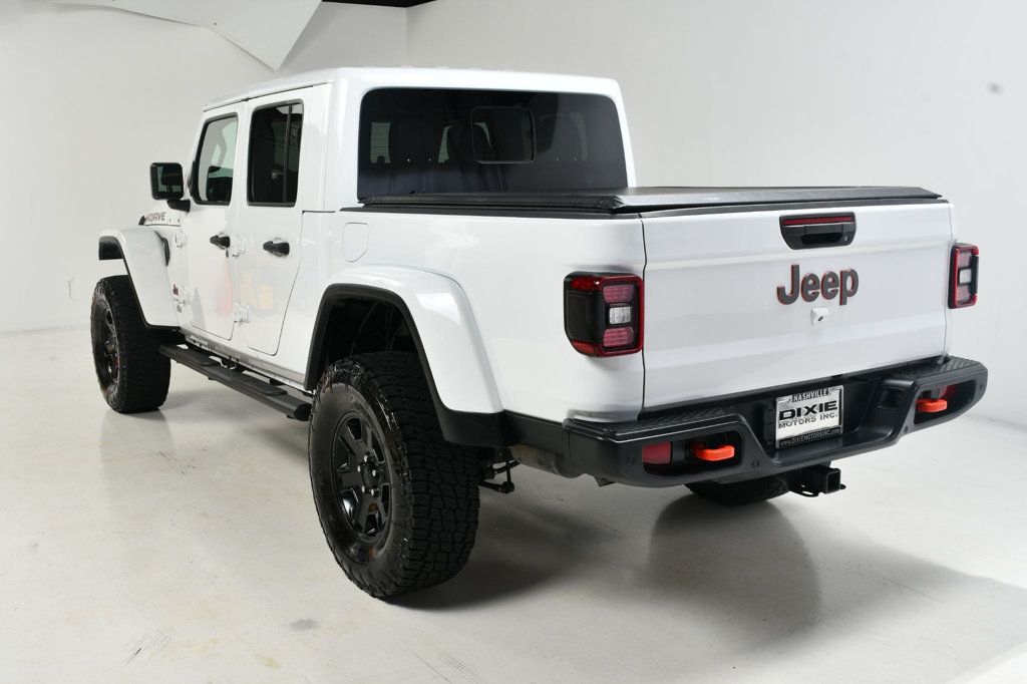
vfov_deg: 36.8
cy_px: 342
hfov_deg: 53.1
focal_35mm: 36
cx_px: 514
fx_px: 1027
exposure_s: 1/160
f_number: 11
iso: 100
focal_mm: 24
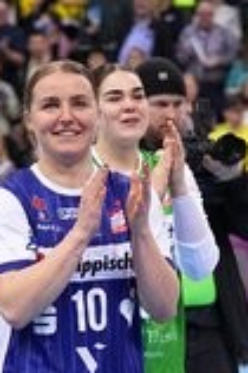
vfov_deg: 7.7
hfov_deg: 5.2
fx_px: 2754
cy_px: 482
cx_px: 116
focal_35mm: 266
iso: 3200
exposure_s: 1/1000
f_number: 2.8
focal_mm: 70
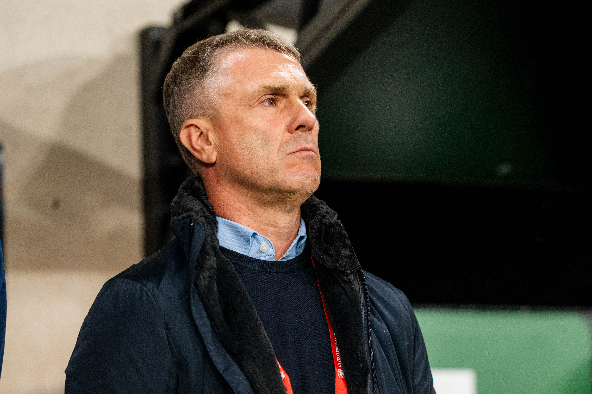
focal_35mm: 202
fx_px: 3320
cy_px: 228
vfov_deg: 6.8
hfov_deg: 10.2
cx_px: 363
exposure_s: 1/1250
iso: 4000
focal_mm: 155
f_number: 2.8
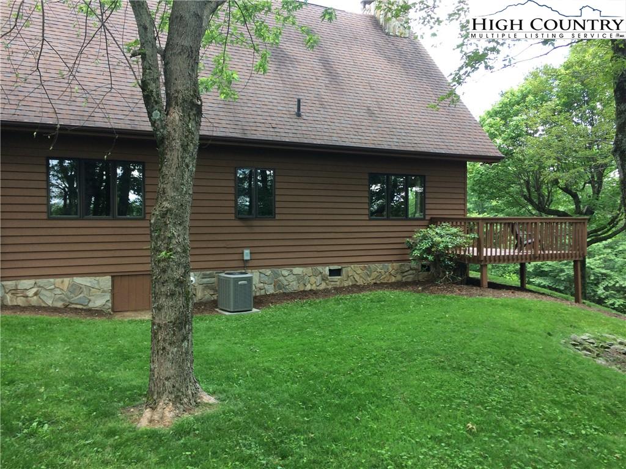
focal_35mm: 29
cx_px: 313
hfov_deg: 61.7
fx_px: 524
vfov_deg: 48.2
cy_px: 234
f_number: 2.2
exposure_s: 1/120
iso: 50
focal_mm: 4.15
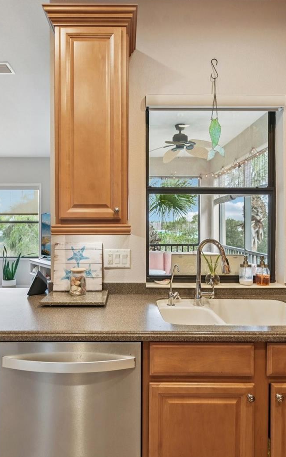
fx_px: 274
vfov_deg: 79.6
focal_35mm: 22
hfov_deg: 54.8
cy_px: 225
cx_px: 123
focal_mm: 14
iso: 400
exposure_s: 1/13
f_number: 8
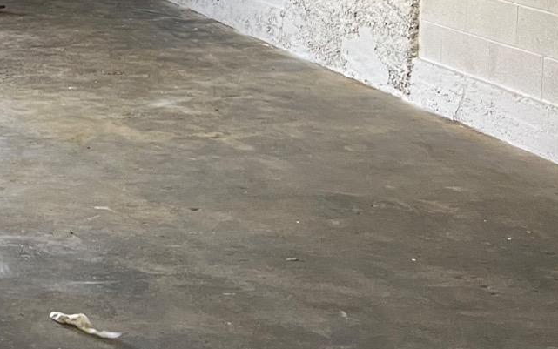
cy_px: -21
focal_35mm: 88
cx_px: -310
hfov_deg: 19.9
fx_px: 1339
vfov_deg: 14.6
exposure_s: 1/60
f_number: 1.5
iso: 200
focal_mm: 5.7
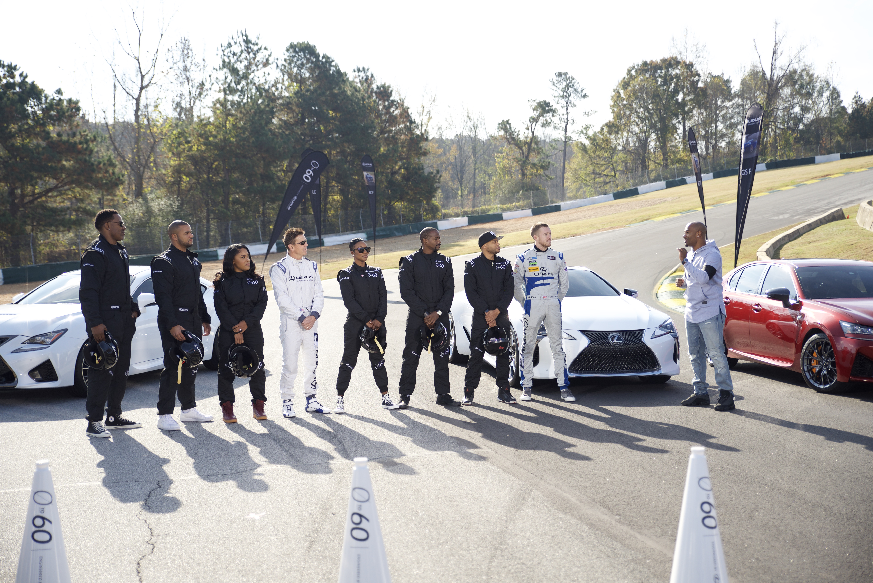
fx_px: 1116
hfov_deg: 42.7
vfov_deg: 29.3
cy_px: 292
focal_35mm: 46
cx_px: 436
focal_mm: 46
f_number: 3.5
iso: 400
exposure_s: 1/2500
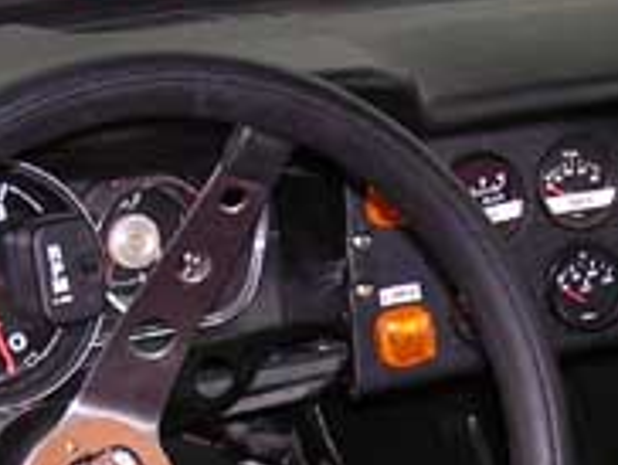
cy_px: 669
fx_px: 2235
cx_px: 496
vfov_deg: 11.5
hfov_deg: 15.6
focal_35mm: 125
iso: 125
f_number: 2.8
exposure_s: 1/60.1
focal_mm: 5.8
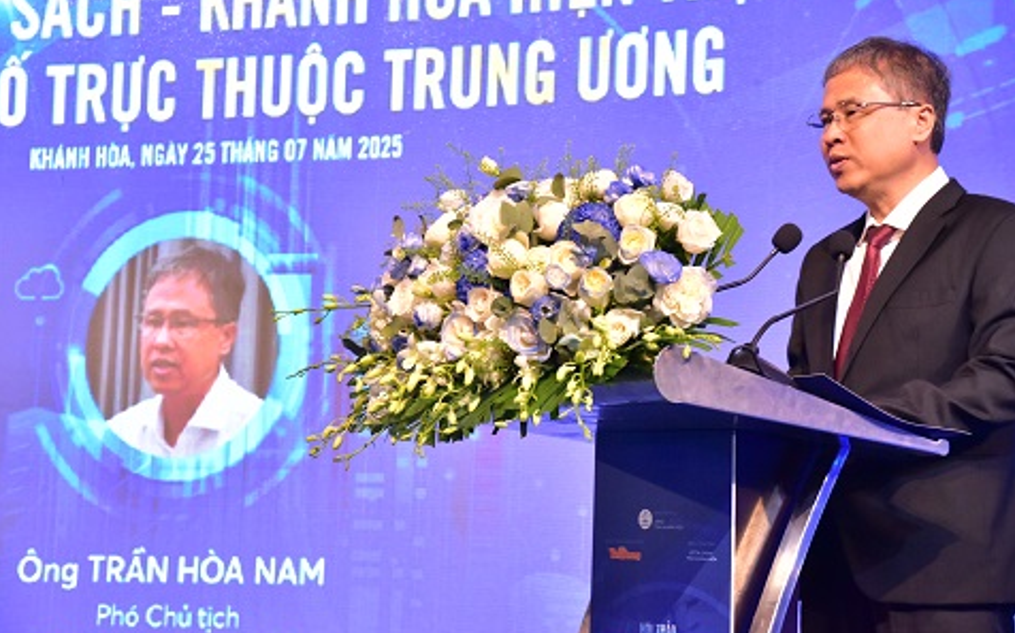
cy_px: 224
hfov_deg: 23.0
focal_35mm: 90
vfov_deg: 14.5
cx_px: 635
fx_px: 2488
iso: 4000
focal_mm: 70
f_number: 9
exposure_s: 1/80
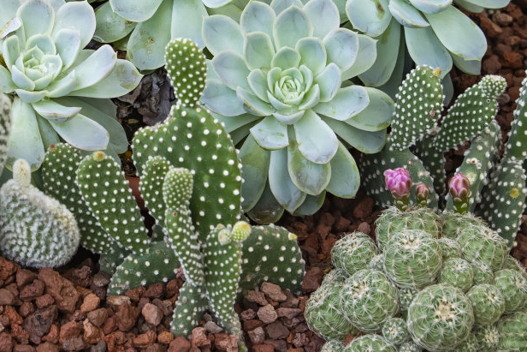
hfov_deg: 8.2
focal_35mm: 252
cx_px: 146
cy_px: -60
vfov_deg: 5.4
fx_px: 3690
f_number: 7.1
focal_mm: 97
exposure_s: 1/200
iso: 400
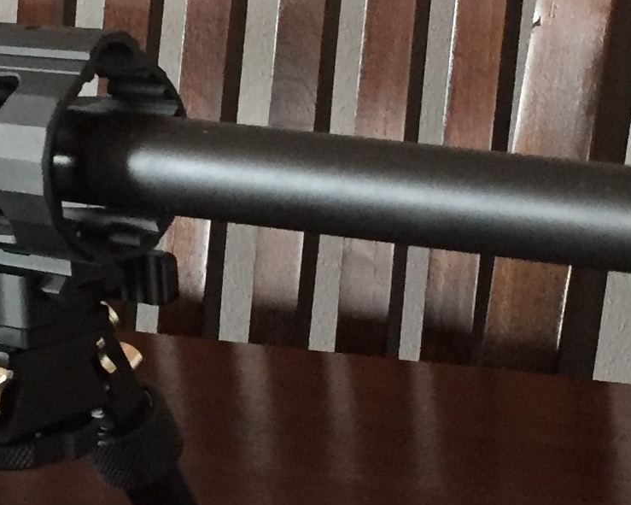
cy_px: 278
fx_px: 2334
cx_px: 65
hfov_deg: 15.2
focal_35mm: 125
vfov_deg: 12.3
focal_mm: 4.15
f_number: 2.2
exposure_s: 1/24
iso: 250
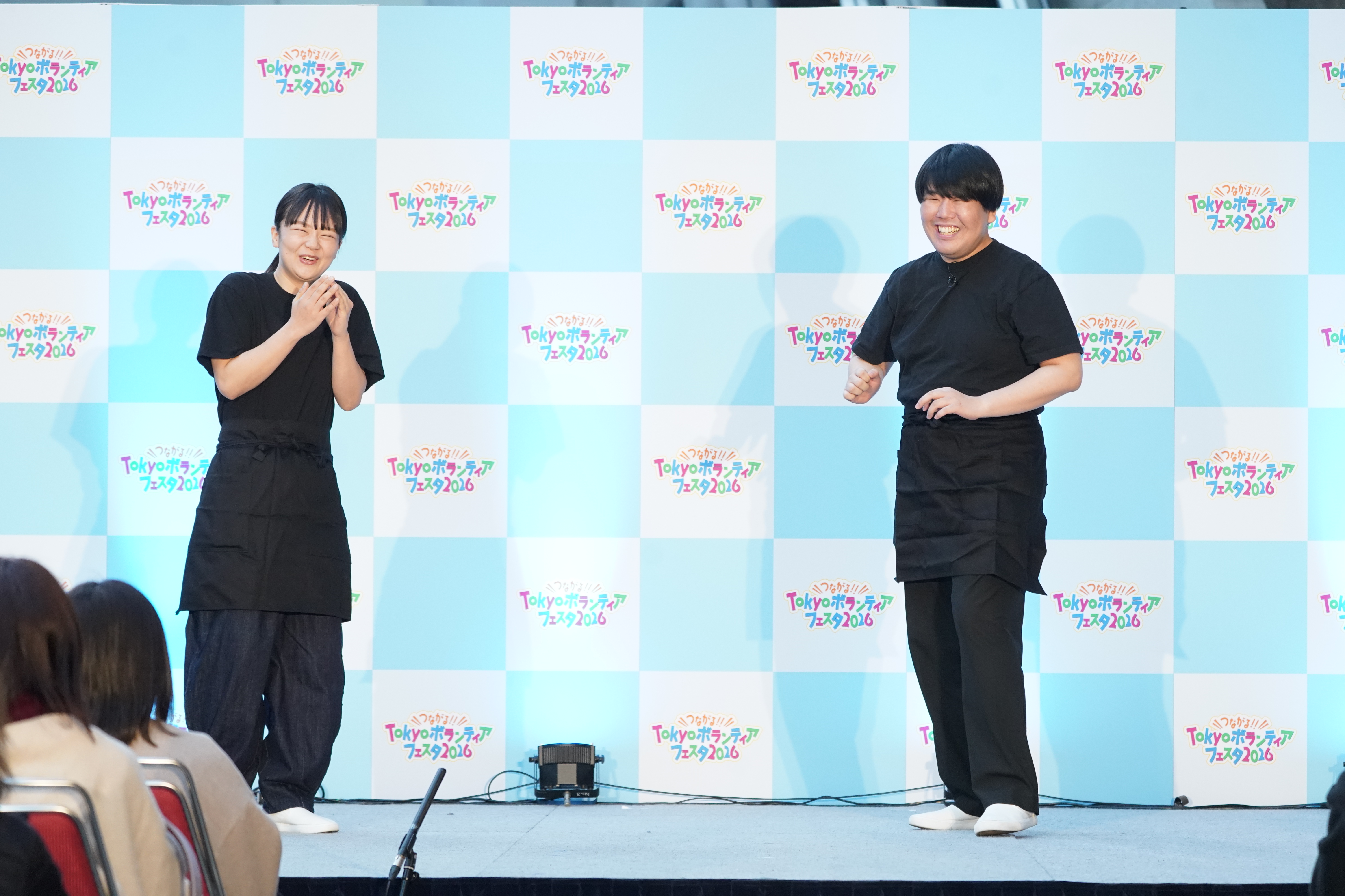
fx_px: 5828
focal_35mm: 156
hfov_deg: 13.2
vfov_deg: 8.8
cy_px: 448
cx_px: 672
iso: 4000
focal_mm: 156
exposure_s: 1/320
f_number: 5.6
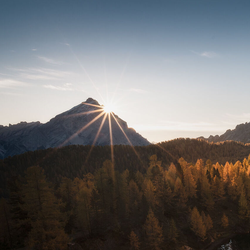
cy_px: 235
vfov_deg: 33.1
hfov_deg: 27.3
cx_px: 353
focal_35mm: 48
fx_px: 392
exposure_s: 1/3
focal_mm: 20
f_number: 16
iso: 100
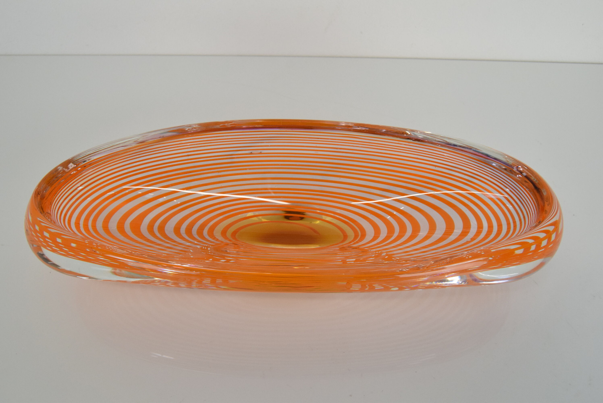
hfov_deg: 55.1
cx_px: 302
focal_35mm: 34
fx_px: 578
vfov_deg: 38.4
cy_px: 202
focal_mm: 23
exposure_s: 1/250
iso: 1600
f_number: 8
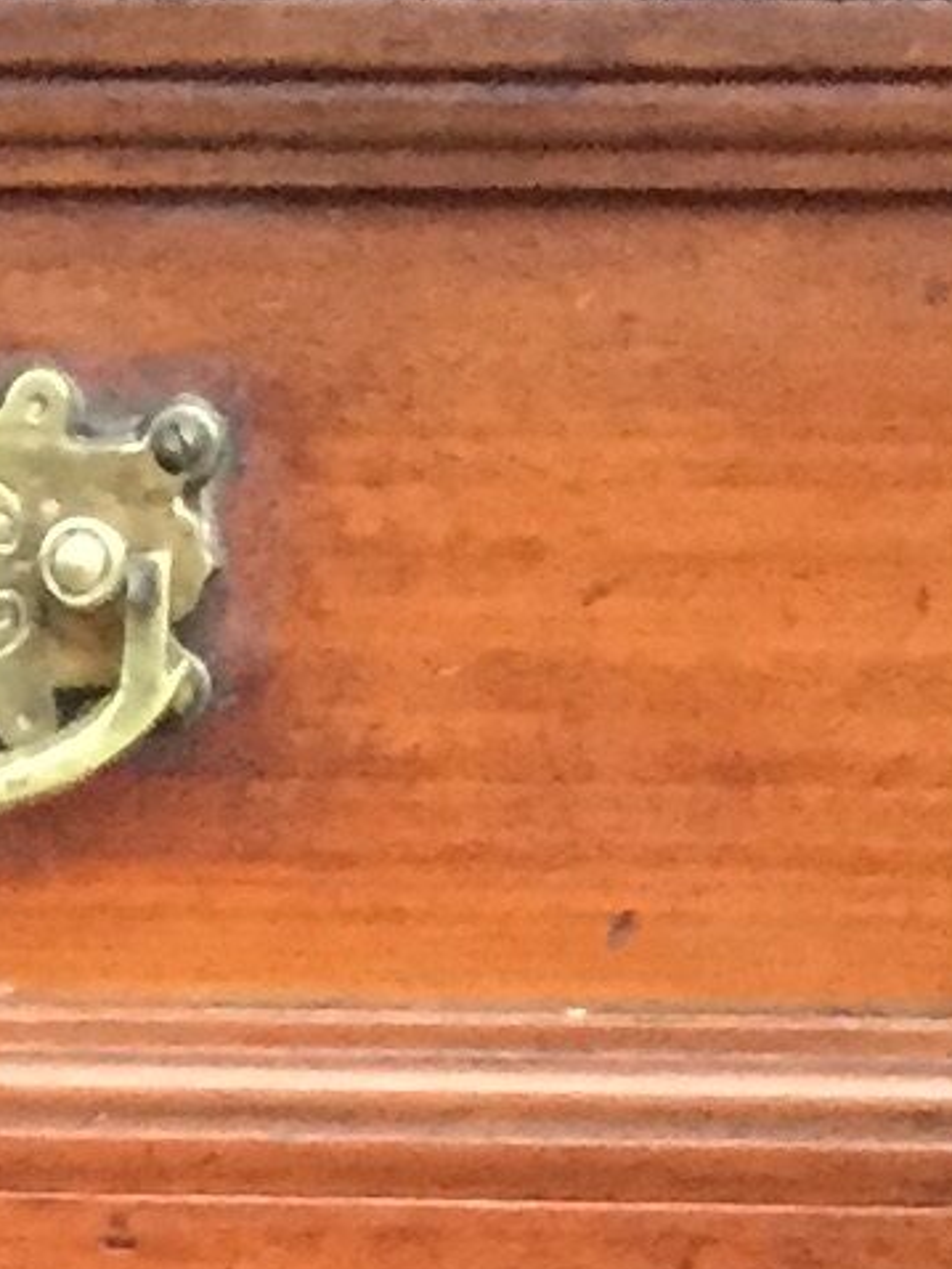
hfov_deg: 7.4
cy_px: 3725
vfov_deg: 8.5
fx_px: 7254
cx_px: -347
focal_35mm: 198
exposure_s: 1/30
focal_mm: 4.15
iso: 250
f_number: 2.2
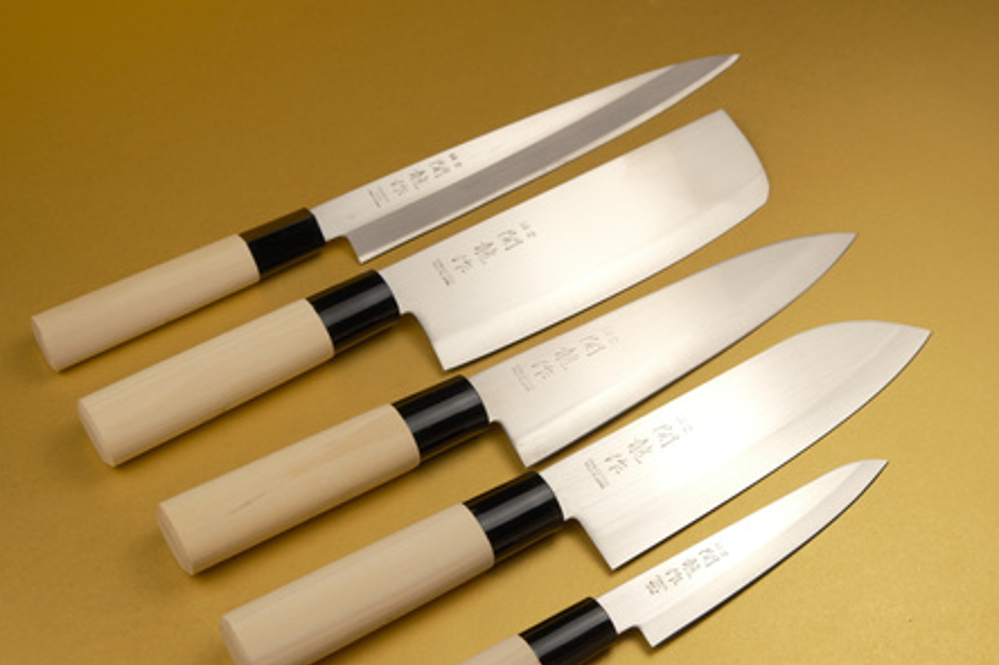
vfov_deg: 22.6
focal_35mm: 60
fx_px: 1664
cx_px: 501
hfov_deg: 33.4
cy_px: 329
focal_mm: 39
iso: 400
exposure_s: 1/125
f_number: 7.1
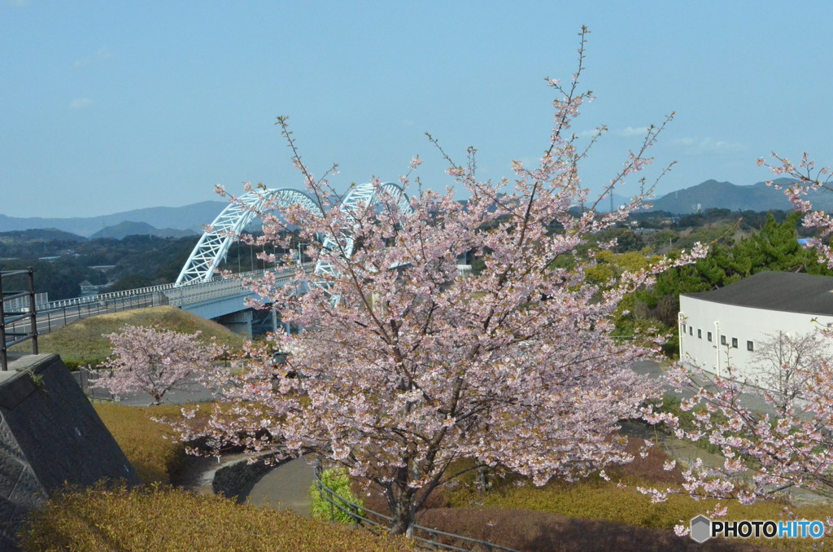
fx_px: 1039
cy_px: 276
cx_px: 416
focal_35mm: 45
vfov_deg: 29.7
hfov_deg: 43.7
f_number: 18
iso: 6400
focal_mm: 30
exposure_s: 1/4000
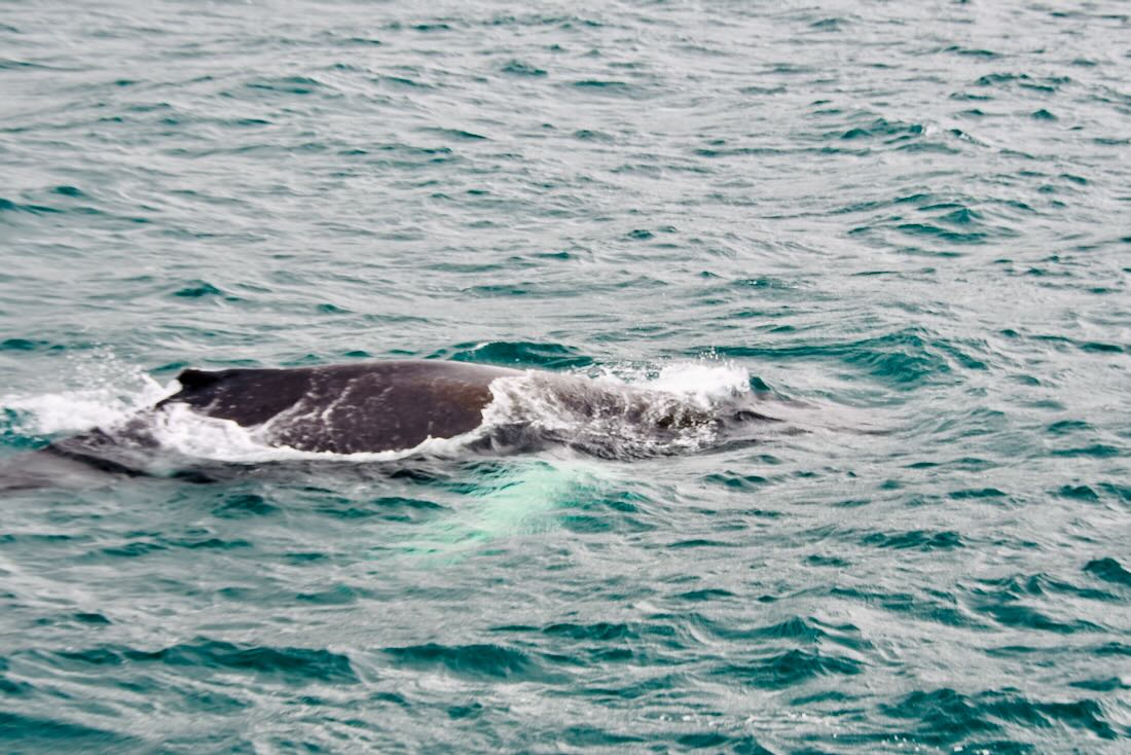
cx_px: 566
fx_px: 3865
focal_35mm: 123
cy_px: 378
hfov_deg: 16.6
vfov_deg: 11.2
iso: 200
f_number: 5.6
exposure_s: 1/250
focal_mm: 82
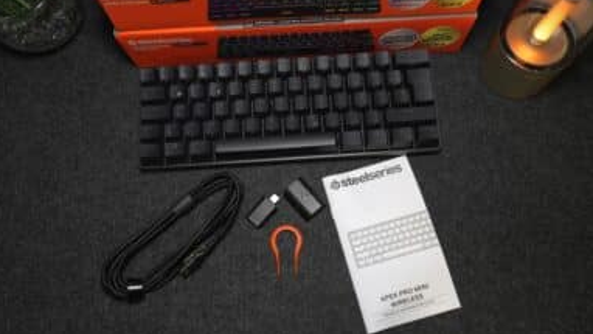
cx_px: 293
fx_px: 488
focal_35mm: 31
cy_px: 160
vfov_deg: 37.8
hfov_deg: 62.6
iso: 640
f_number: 7.1
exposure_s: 1/30
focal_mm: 29
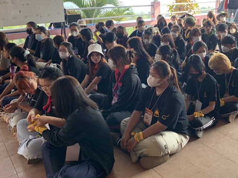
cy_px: 59
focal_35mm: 37
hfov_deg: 49.7
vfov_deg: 38.2
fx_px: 254
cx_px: 148
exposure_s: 1/121
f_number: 1.8
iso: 32
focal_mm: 4.25
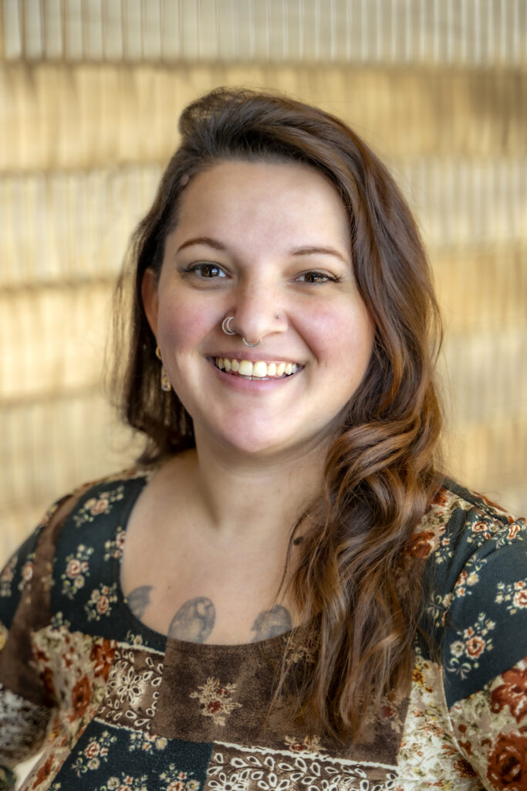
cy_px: 396
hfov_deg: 18.2
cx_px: 264
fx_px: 1646
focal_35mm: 75
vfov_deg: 27.0
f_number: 2.8
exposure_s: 1/80
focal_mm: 75
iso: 90
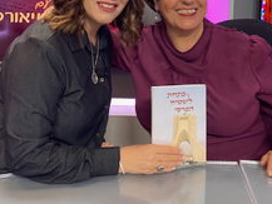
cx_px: 157
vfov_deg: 29.1
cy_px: 21
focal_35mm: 48
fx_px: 377
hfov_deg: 39.5
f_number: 1.8
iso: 80
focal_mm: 4.25
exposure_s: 1/100
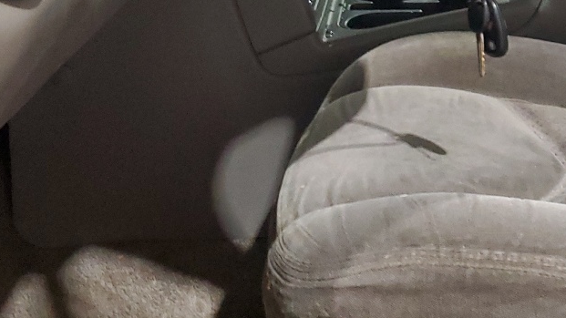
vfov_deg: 16.0
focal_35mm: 73
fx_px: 1095
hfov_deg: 27.2
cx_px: 579
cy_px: -52
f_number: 1.5
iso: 338
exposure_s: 1/40
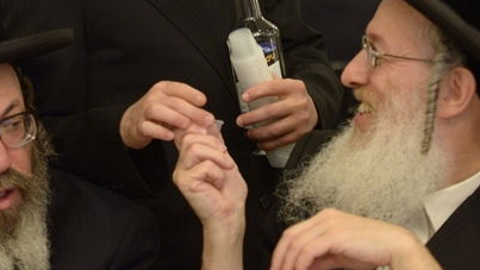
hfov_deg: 9.5
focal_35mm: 226
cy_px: -91
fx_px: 2877
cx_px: 201
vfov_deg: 5.3
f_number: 2.8
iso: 2000
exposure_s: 1/125
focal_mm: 85
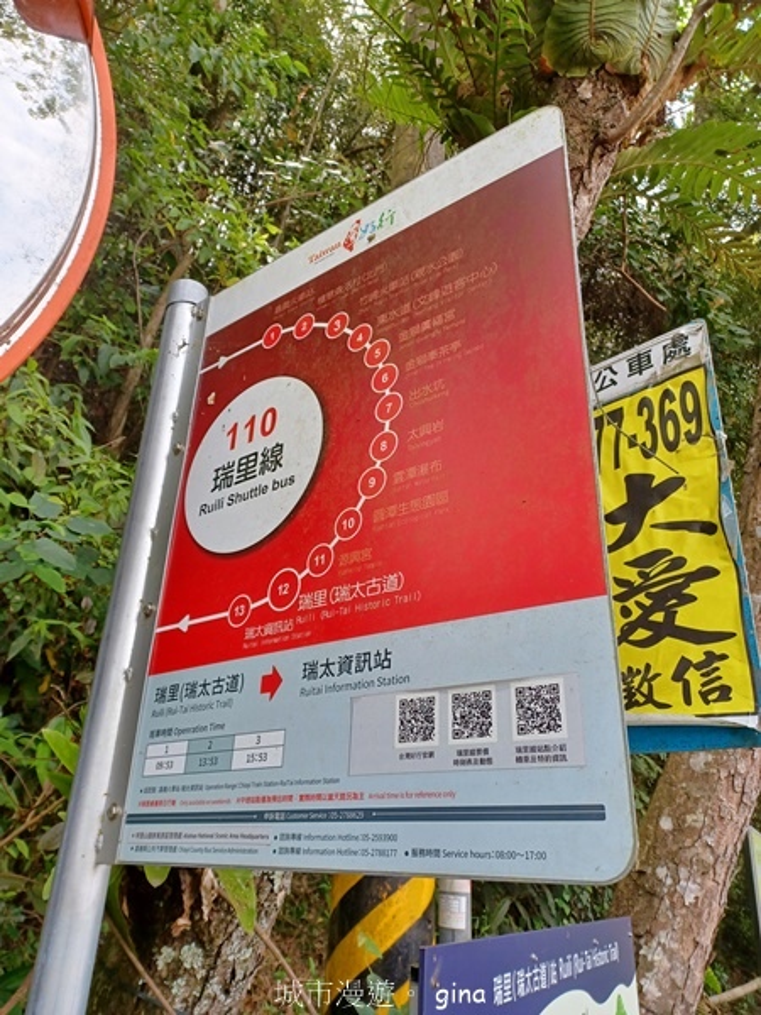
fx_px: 733
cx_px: 380
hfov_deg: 54.9
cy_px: 508
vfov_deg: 69.4
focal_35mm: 25
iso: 40
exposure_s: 1/100
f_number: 1.8
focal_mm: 4.6
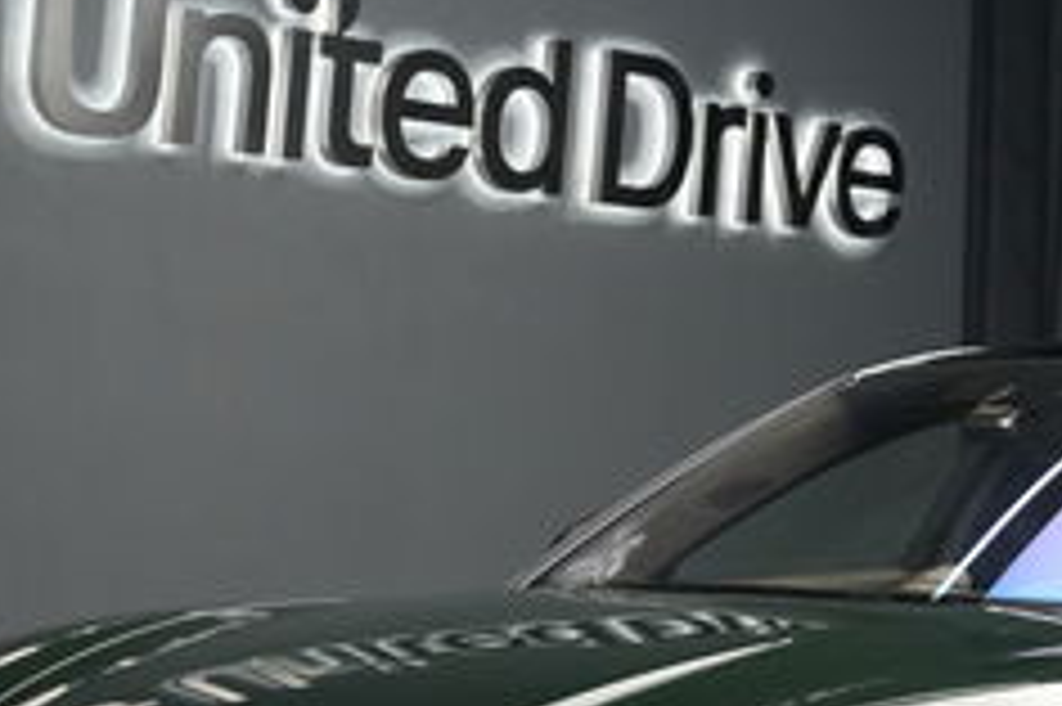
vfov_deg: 11.9
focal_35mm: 114
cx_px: 1008
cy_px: 684
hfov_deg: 17.6
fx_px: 3361
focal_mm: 35
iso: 1250
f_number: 4
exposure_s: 1/30
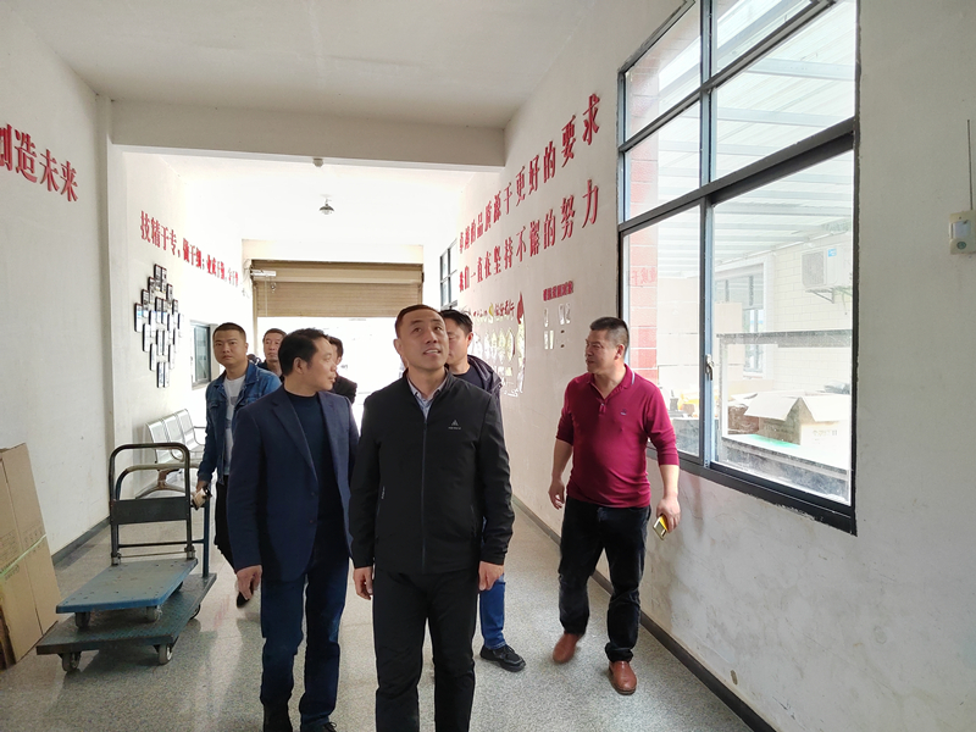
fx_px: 648
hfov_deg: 73.9
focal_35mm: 23
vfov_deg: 58.9
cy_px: 366
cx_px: 488
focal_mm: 5.52
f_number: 1.9
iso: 1597
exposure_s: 1/50
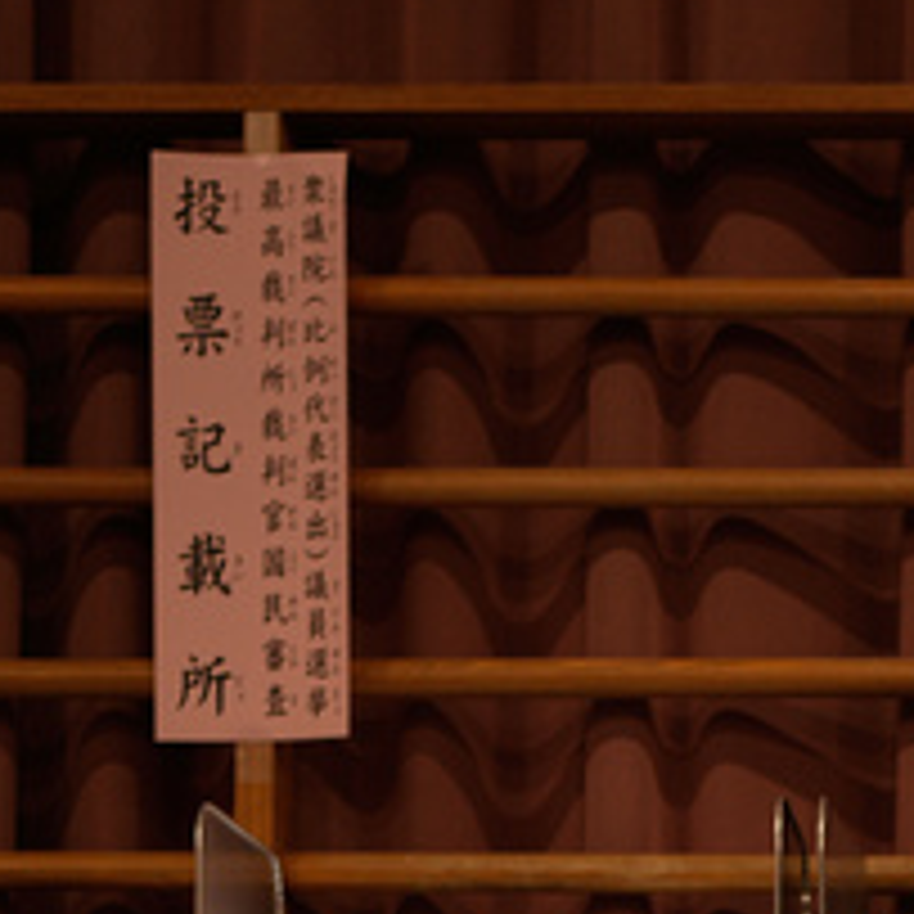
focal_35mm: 150
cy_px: 1403
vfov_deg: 11.2
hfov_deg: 11.4
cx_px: 1090
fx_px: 4481
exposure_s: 1/320
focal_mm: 35
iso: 200
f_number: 1.4
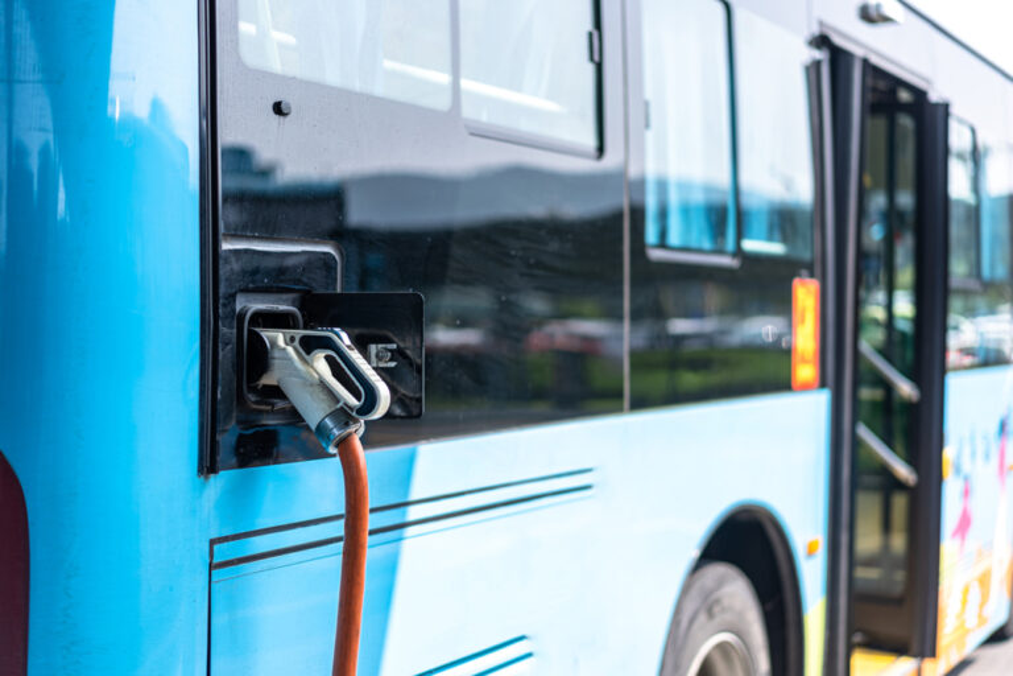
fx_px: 1548
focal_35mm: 55
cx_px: 506
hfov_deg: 36.2
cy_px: 338
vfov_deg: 24.6
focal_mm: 55
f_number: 1.8
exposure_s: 1/1000
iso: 50
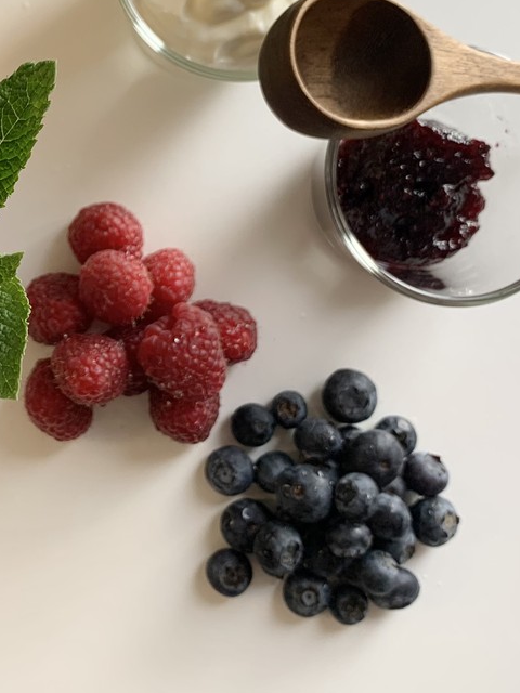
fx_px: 1042
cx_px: 81
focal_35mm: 52
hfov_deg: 27.3
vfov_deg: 36.4
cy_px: 230
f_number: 1.8
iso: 80
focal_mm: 4.25
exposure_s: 1/121
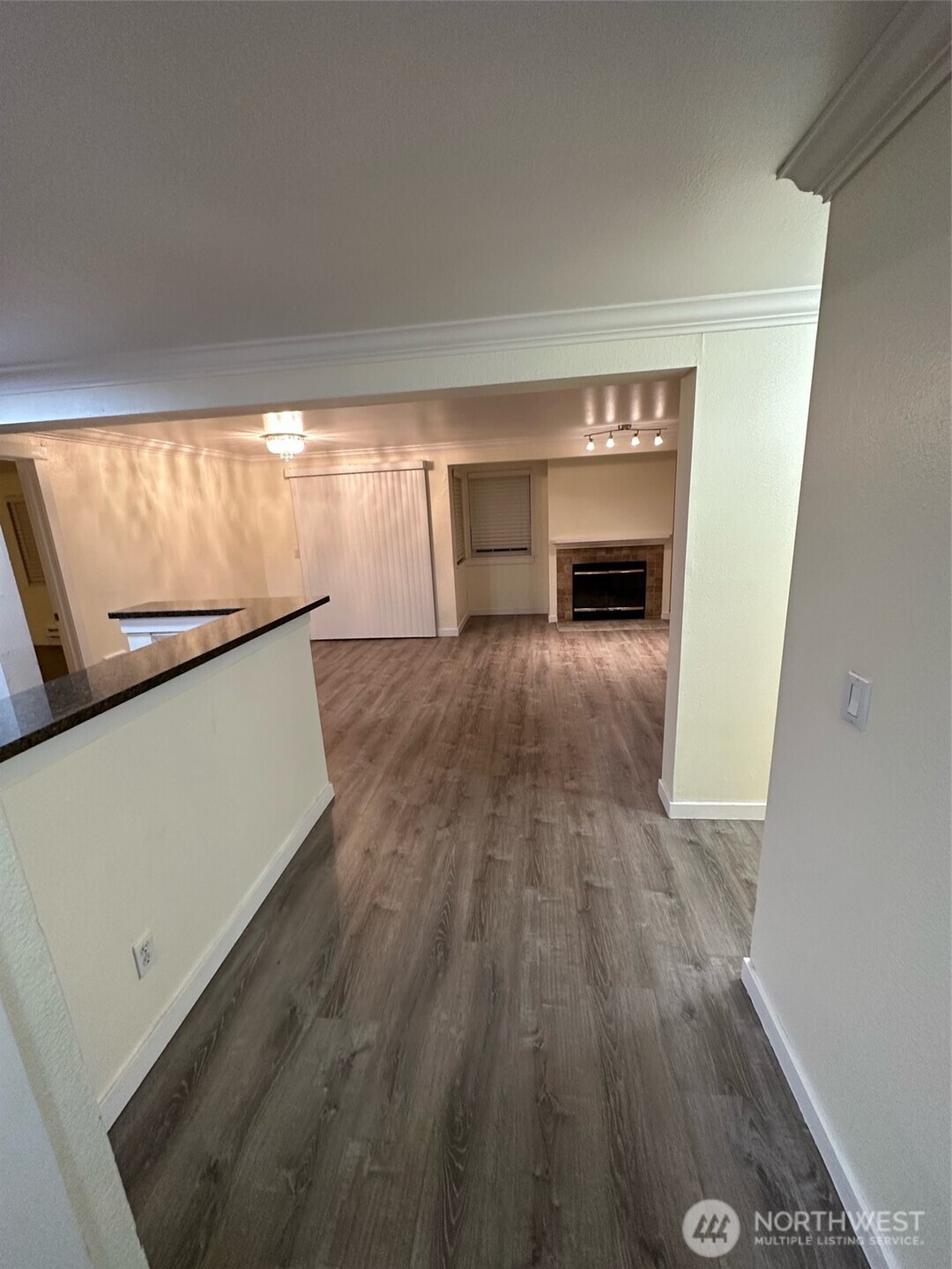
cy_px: 634
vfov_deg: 102.1
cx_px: 476
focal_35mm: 14
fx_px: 513
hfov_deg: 85.7
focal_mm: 2.22
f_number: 2.2
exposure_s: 1/60
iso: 200
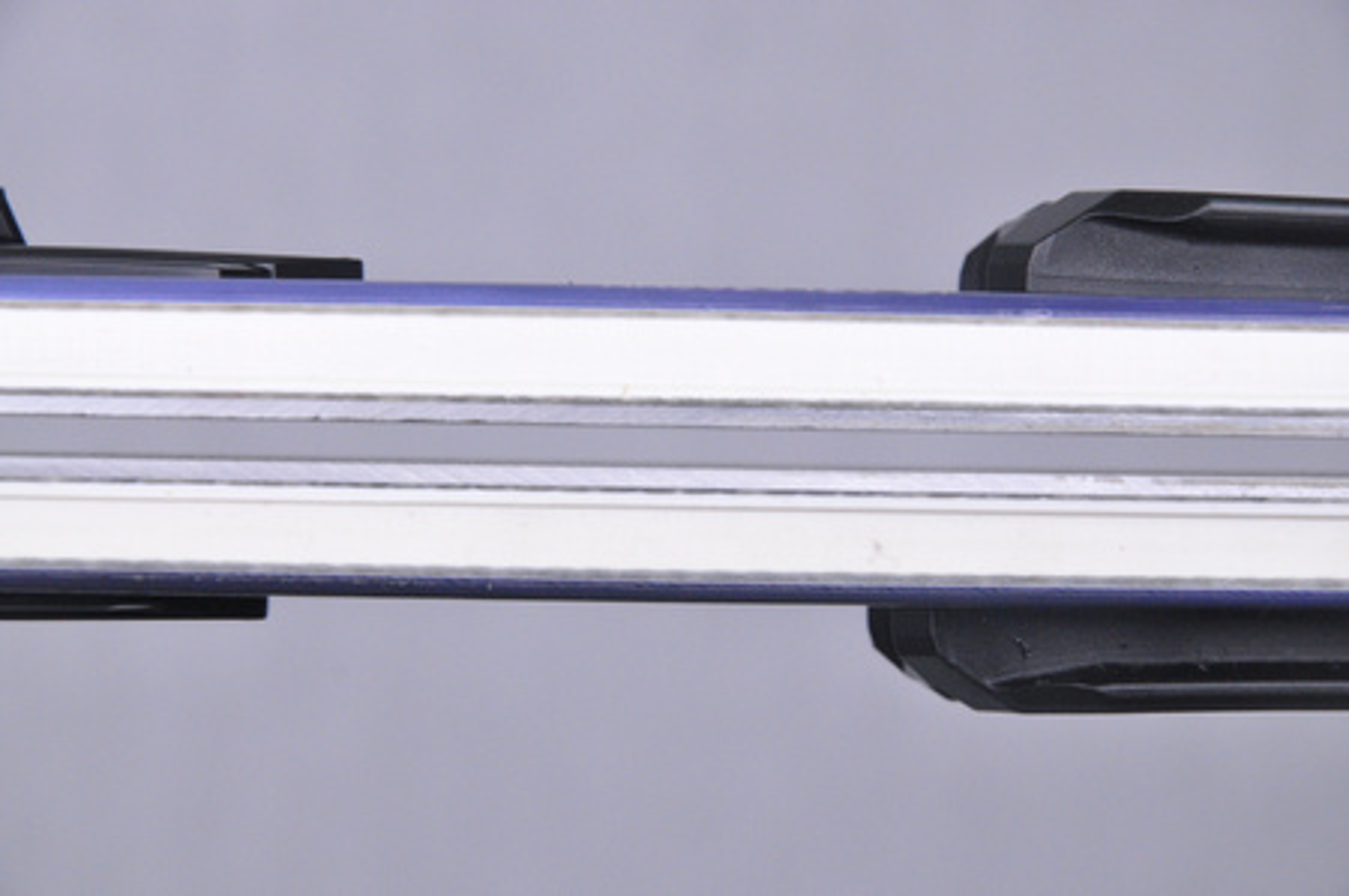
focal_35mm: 158
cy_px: 448
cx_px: 674
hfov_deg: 13.1
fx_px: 5895
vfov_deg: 8.7
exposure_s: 1/125
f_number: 9.5
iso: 3200
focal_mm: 105
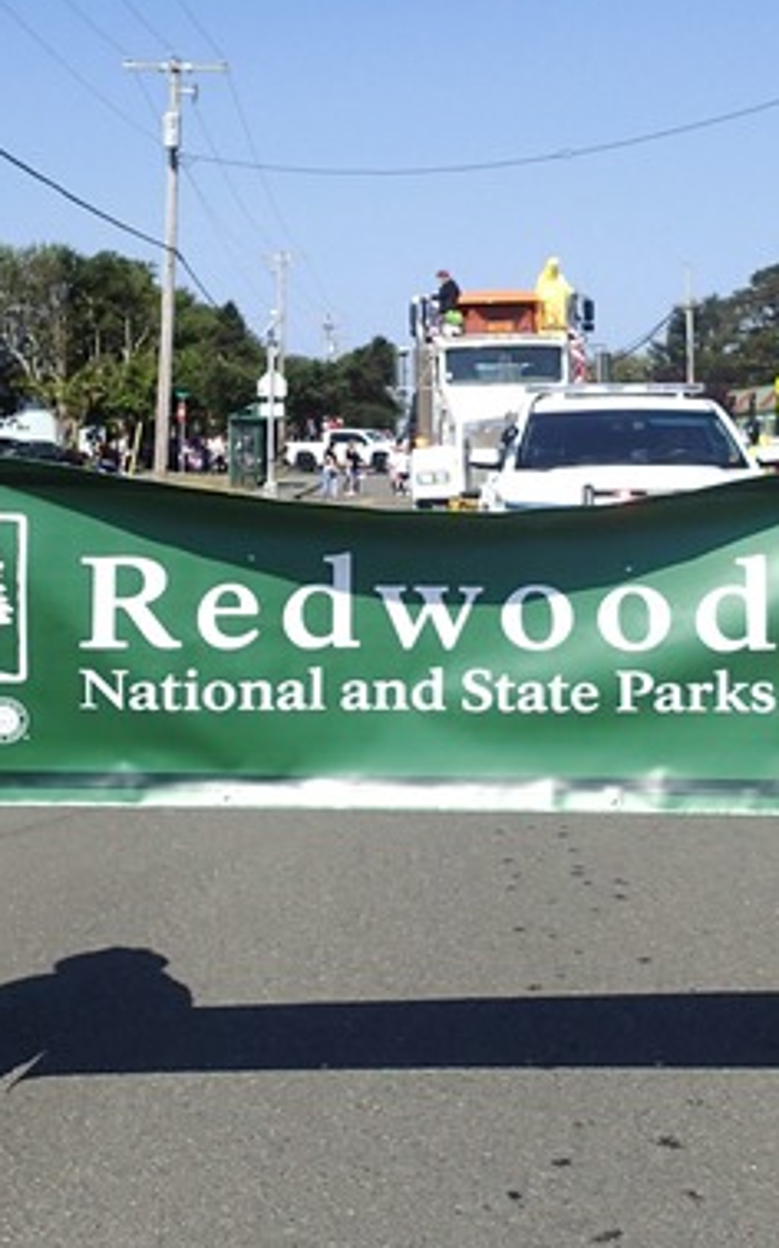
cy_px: 555
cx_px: 403
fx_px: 1360
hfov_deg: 32.0
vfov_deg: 49.2
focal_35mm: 40
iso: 100
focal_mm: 4.5
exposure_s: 1/250
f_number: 8
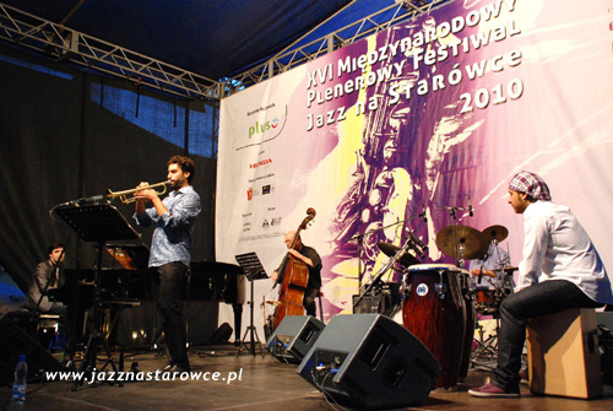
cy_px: 206
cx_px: 306
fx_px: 563
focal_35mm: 33
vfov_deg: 40.1
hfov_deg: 57.2
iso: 1100
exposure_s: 1/30
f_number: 3.8
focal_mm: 22
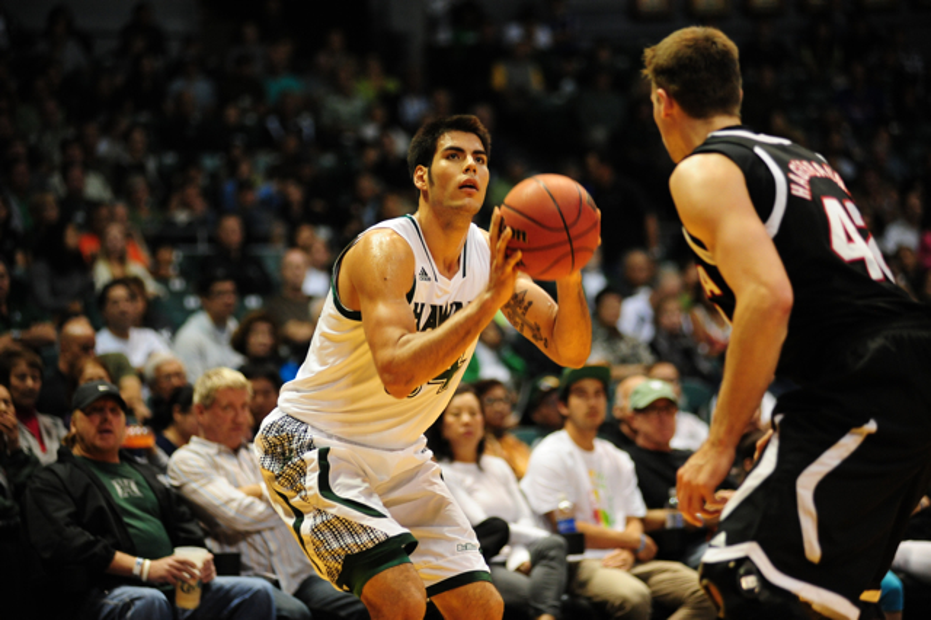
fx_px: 3748
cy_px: 310
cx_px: 466
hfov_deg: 14.2
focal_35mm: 145
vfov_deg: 9.5
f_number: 2.8
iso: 3200
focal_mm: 145
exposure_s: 1/800
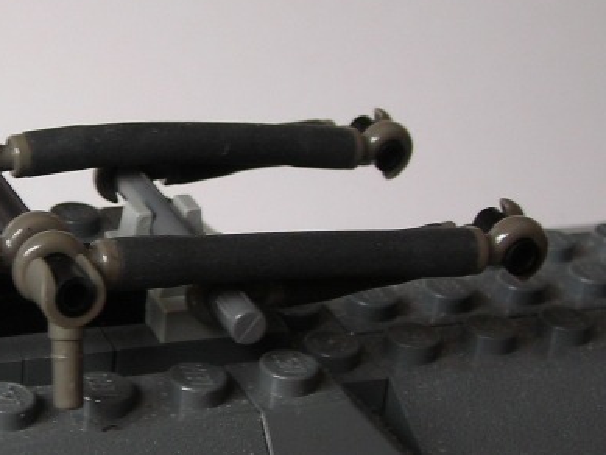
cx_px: 58
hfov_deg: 17.9
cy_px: 228
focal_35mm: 108
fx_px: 1891
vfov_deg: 13.7
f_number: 3.3
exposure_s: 1/16.3
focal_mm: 6.8
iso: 50
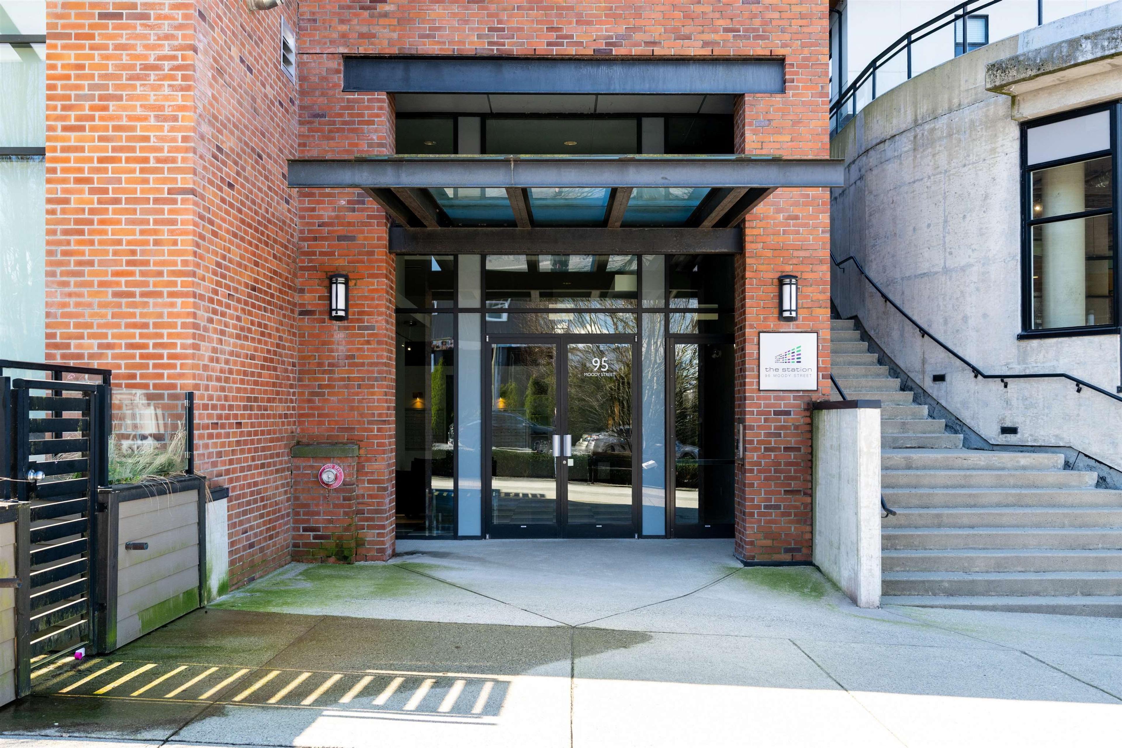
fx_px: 935
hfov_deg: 61.9
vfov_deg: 43.6
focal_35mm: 30
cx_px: 561
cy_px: 374
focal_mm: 30
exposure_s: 1/100
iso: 250
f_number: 4
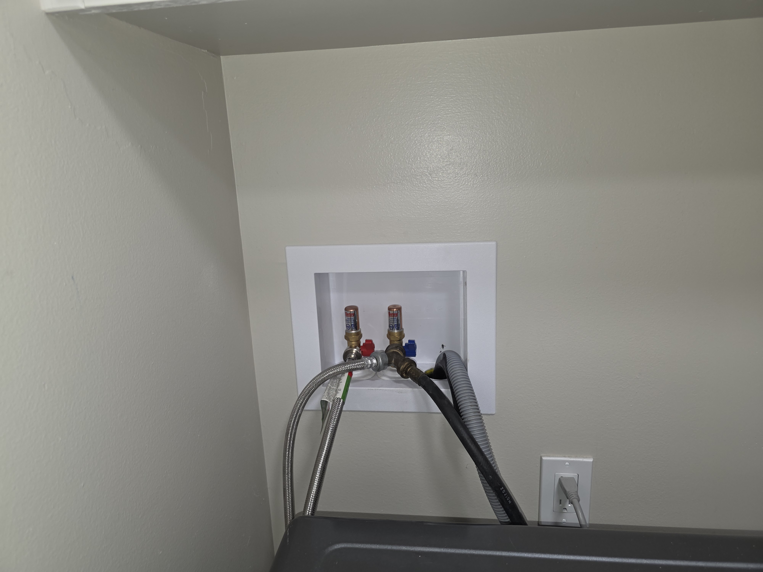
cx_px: 382
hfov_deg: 73.9
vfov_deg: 58.9
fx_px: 507
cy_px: 286
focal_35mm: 23
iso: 40
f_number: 1.7
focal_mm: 6.3
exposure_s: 1/60
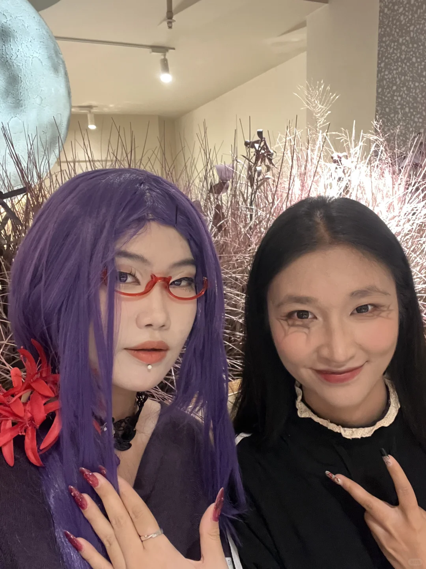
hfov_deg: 46.8
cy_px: 284
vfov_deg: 60.0
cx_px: 213
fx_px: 492
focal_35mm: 30
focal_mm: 2.71
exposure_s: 1/20
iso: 640
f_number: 2.2
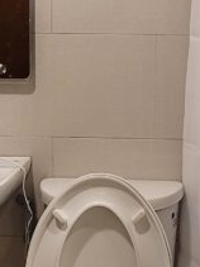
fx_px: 486
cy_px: 53
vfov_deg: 30.0
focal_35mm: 63
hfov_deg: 22.9
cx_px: 165
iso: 320
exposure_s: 1/60
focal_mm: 2.2
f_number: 2.2
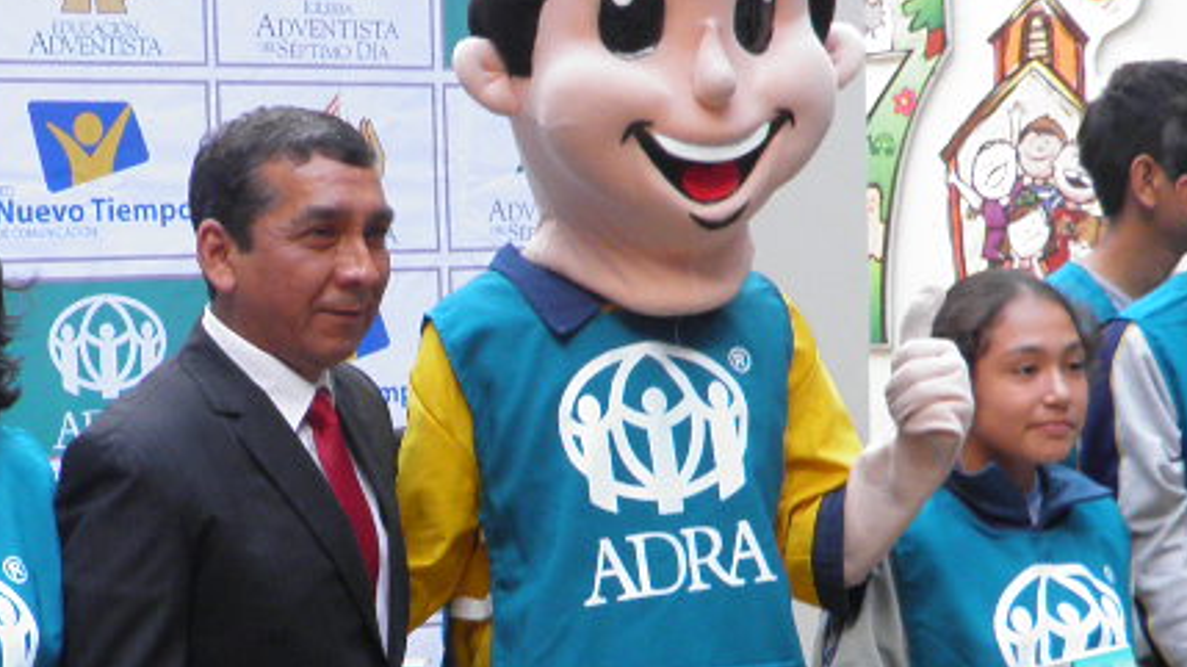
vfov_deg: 13.1
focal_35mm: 91
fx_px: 2863
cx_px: 313
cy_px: 648
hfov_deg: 23.2
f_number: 2.8
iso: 50
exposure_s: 1/40
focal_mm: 4.9
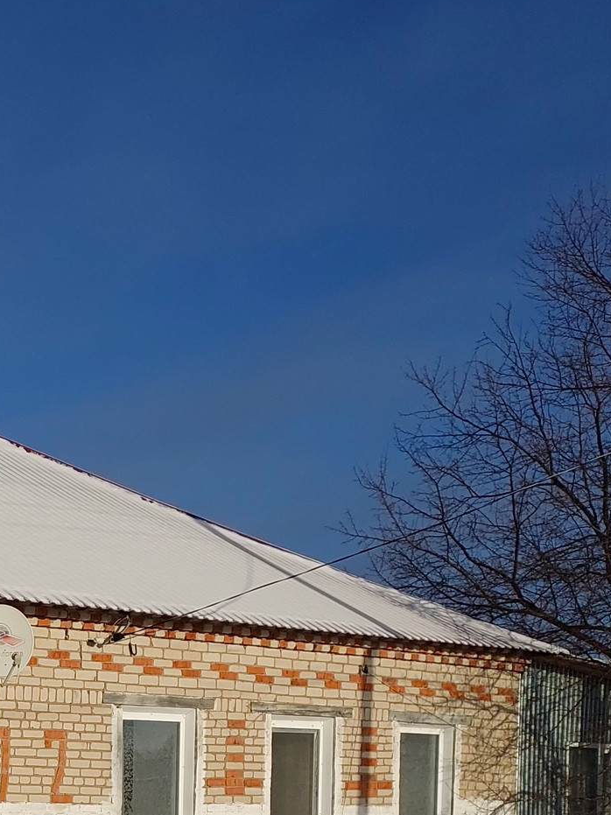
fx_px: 1813
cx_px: -220
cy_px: 898
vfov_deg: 23.7
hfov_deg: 17.7
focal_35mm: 77
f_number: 1.8
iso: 20
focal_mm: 5.32
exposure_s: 1/2153
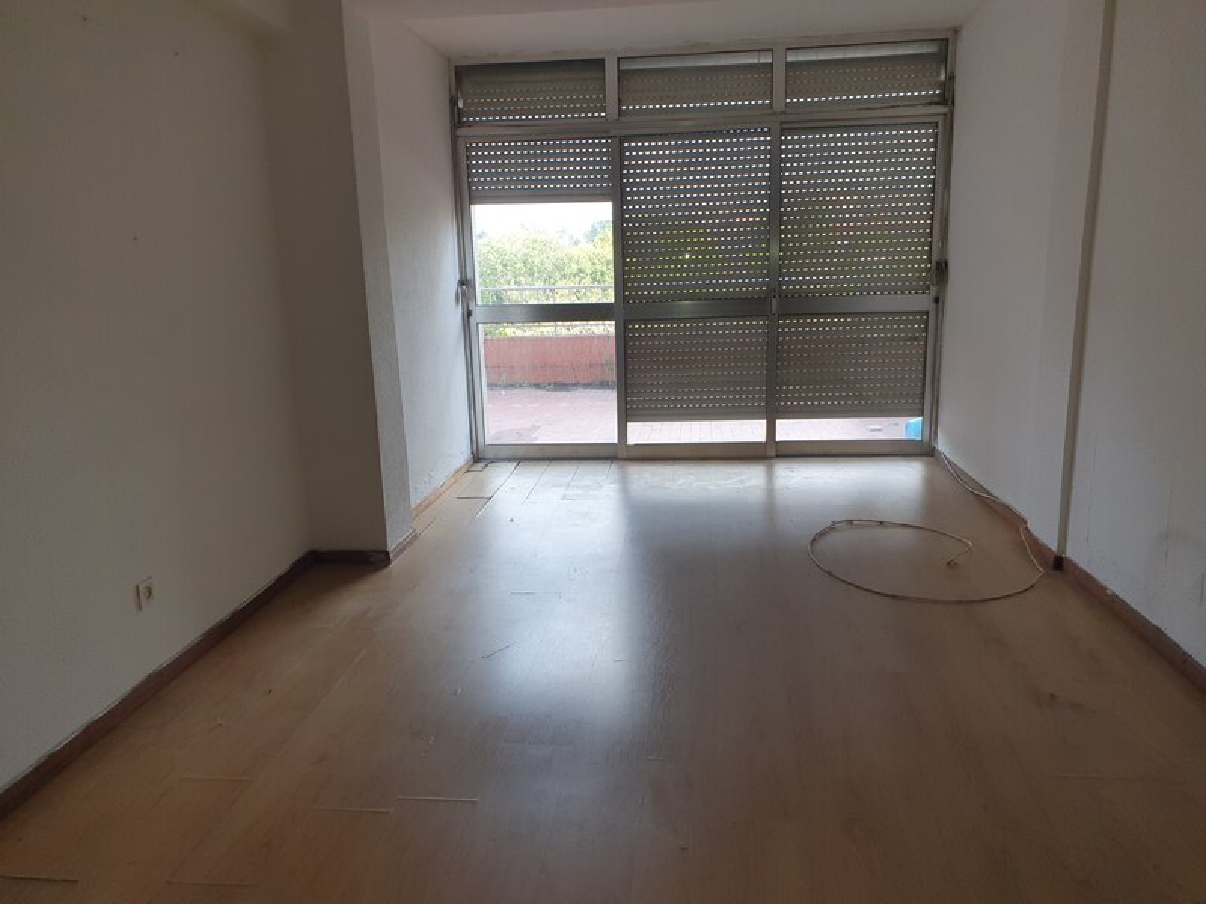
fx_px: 906
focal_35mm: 26
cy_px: 452
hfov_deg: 67.3
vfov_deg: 53.1
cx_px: 603
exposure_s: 1/148
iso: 50
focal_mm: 4.32
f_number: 2.4
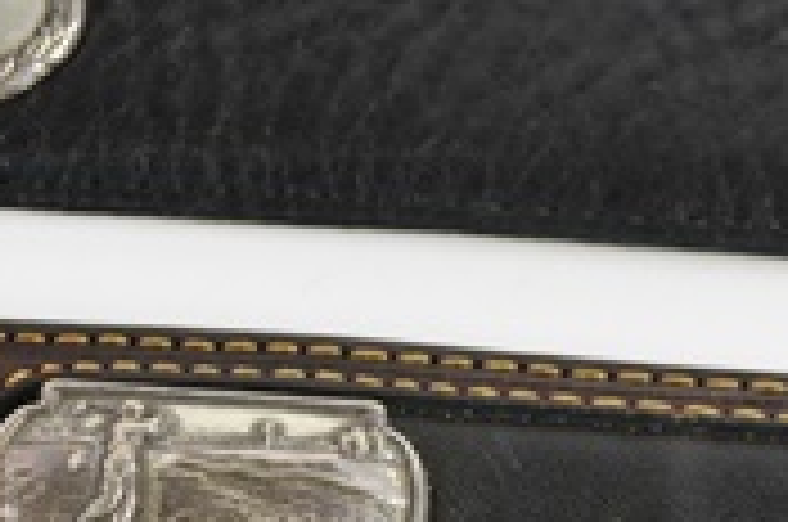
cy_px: 567
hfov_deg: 12.4
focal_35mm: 165
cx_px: 608
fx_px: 3605
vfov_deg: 8.2
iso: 400
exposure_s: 1/100
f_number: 5.6
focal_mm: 32
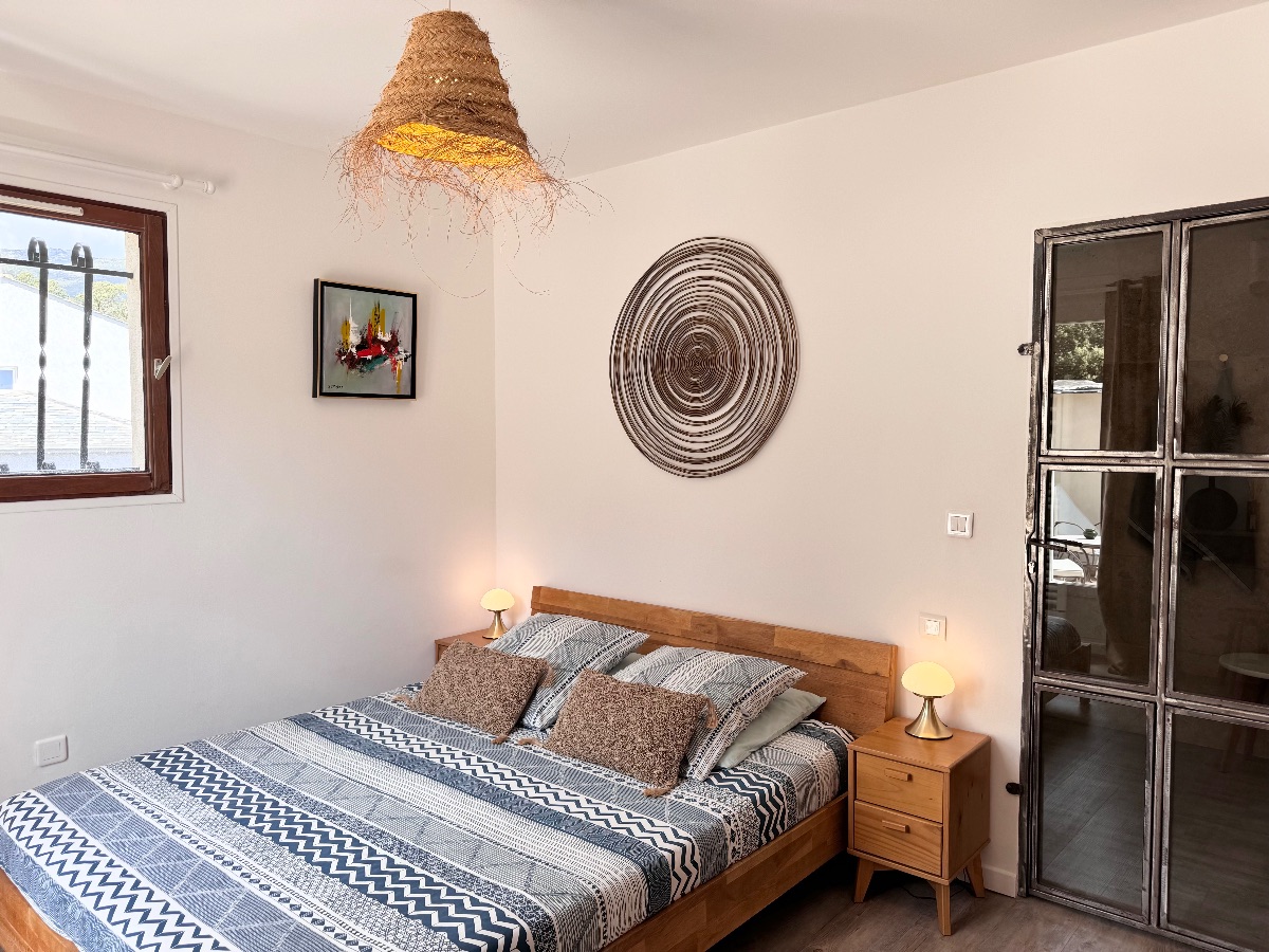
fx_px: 880
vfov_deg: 56.8
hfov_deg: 71.6
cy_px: 476
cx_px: 634
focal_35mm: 24
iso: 80
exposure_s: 1/331
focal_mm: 6.76
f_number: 1.78
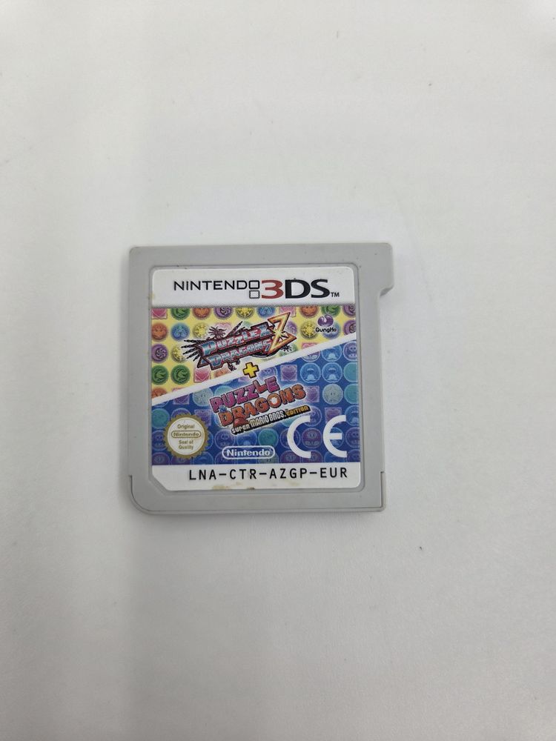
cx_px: 278
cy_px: 370
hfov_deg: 58.9
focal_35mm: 23
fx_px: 493
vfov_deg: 73.9
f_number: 1.8
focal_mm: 5.4
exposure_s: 1/180
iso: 32
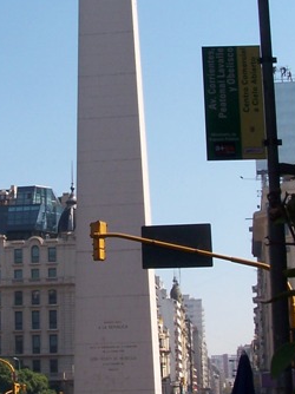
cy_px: 163
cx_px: 48
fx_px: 1001
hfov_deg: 16.6
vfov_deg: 22.2
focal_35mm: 88
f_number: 8
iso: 80
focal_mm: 6.3
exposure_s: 1/200
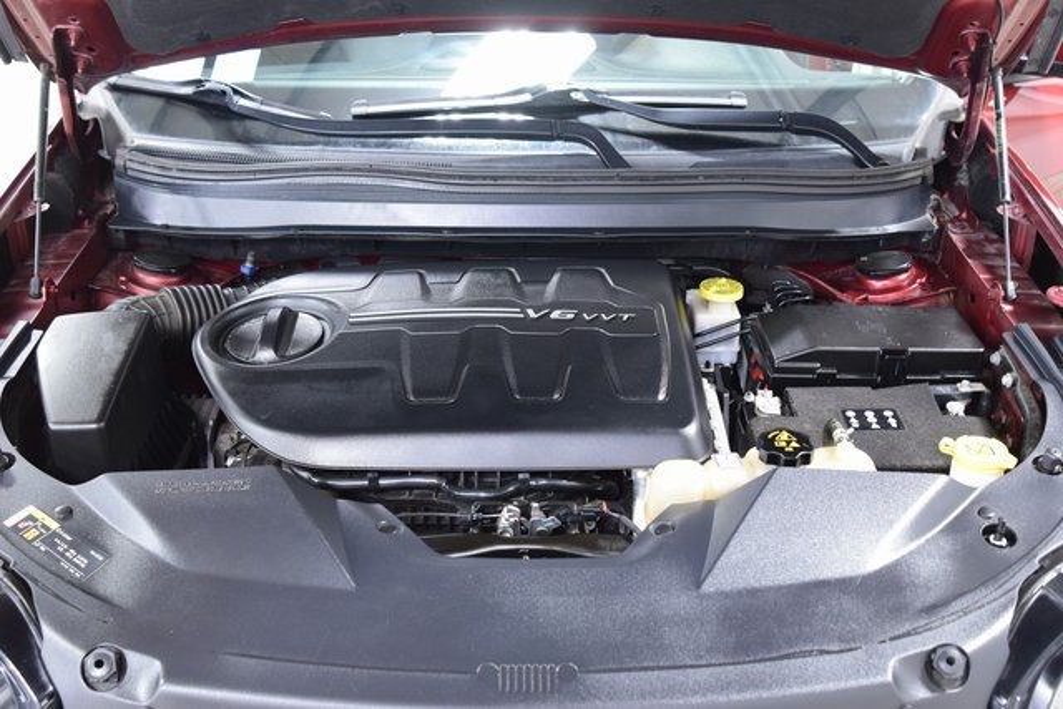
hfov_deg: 47.9
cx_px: 532
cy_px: 354
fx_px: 1196
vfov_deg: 33.0
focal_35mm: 40
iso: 1600
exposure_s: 1/15
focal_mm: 27
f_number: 4
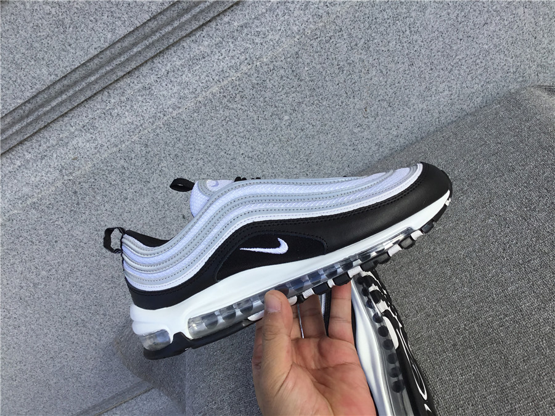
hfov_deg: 58.4
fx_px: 497
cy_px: 208
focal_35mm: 31
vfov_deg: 45.4
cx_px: 278
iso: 25
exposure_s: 1/485
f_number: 2.4
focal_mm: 3.3
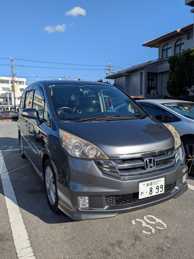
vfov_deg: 65.3
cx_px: 97
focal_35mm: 27
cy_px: 130
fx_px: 202
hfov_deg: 51.4
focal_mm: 4.38
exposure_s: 1/3891
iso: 55
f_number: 1.73
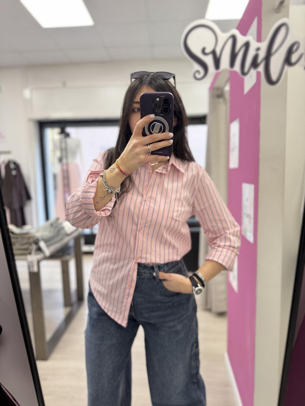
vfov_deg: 71.6
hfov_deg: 56.8
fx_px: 282
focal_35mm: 24
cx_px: 152
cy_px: 203
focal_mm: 6.76
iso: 200
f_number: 1.78
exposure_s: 1/100
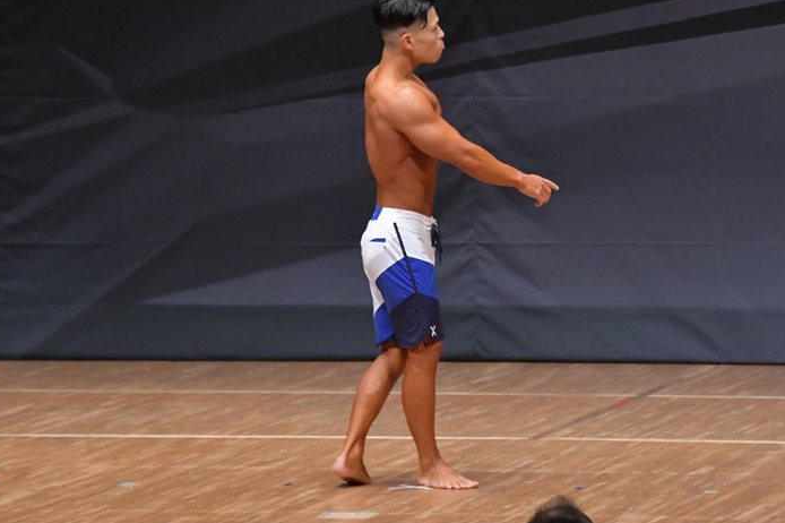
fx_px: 7301
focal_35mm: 335
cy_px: 234
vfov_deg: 4.1
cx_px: 428
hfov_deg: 6.2
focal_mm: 200
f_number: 5.6
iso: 6400
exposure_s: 1/400
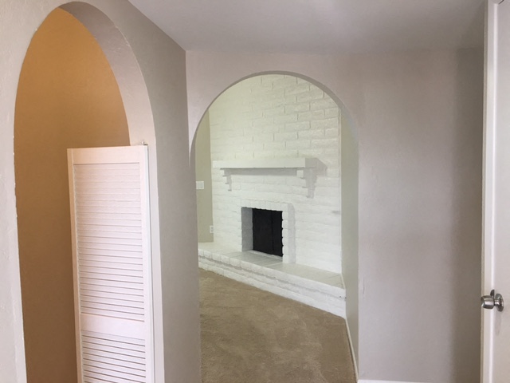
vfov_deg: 48.2
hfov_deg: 61.7
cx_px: 255
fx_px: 427
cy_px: 192
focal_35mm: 29
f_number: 2.2
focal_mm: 4.15
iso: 50
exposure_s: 1/30
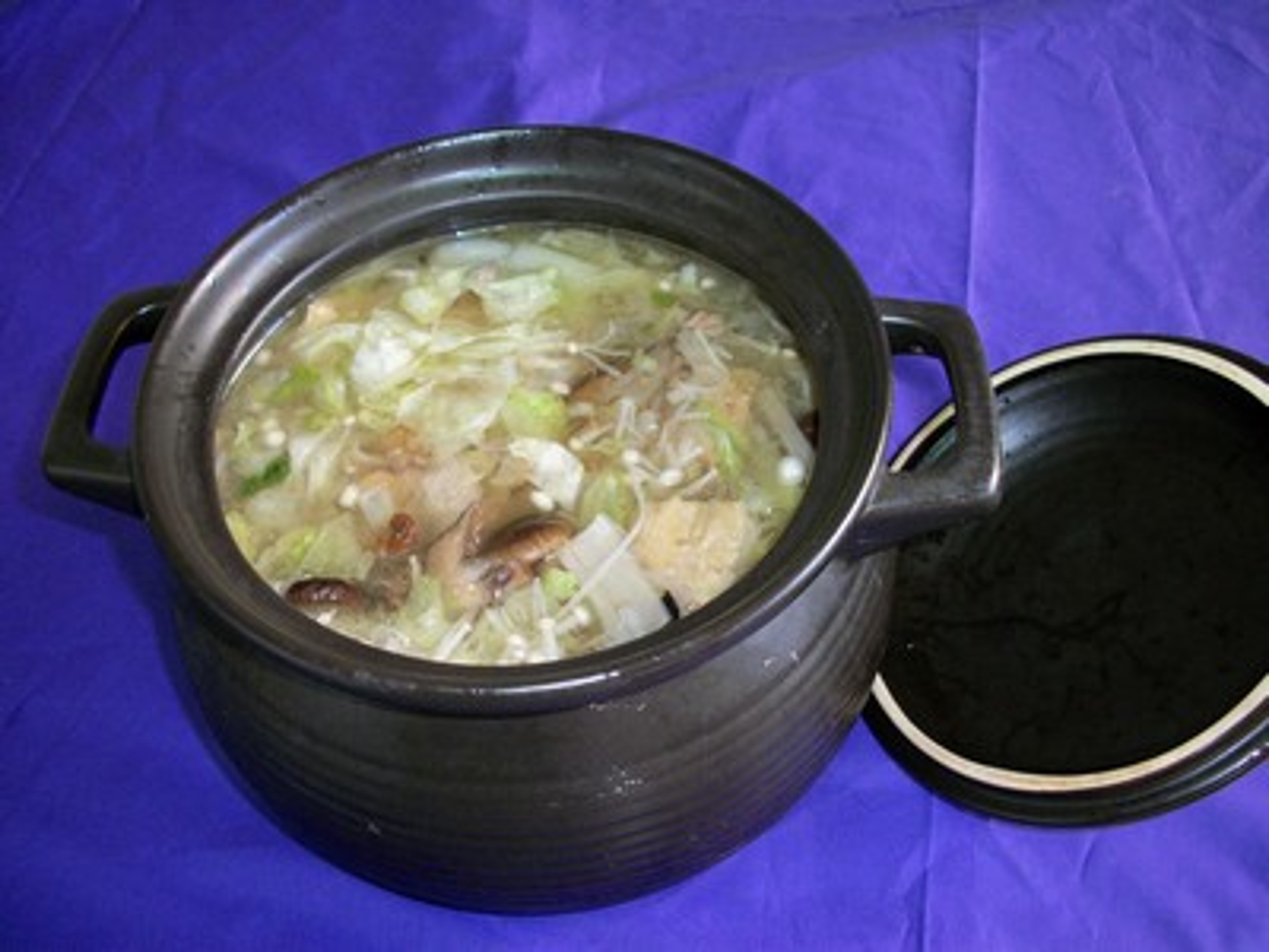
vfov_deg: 40.7
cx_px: 634
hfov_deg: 52.6
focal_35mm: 35
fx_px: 1283
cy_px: 476
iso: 160
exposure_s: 1/30
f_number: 3.1
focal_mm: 6.3
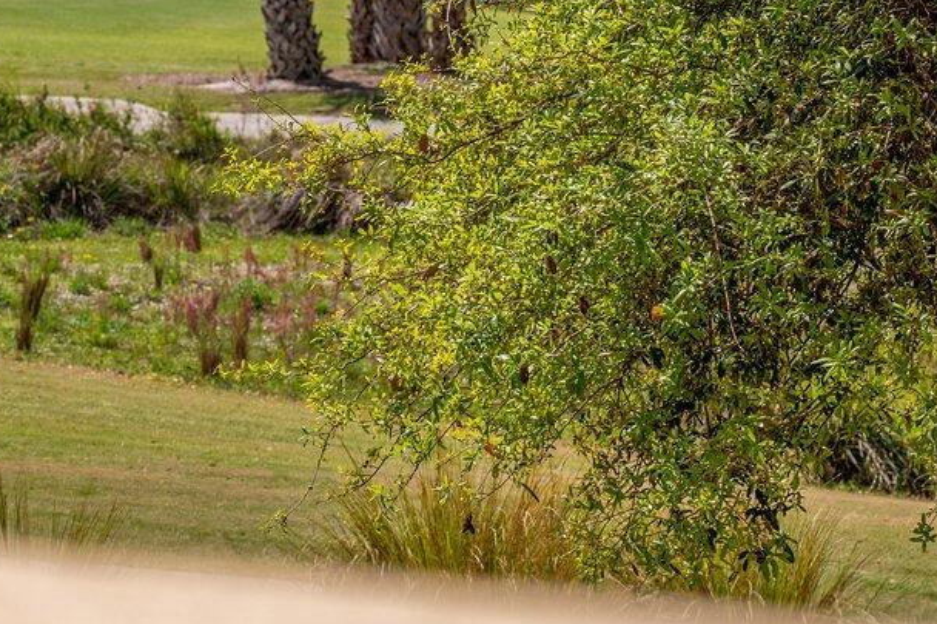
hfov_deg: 6.3
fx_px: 8508
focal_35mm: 327
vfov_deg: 4.2
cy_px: -341
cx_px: -243
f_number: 5.6
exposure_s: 1/640
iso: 100
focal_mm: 97
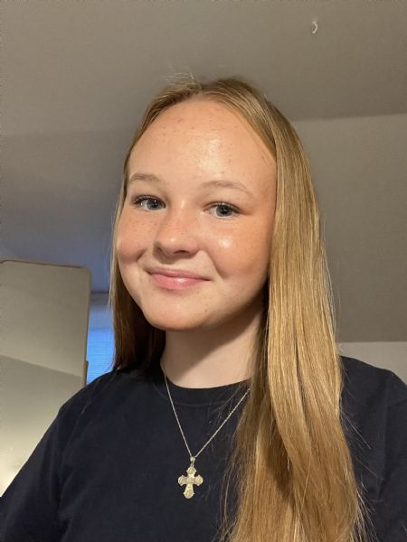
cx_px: 204
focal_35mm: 30
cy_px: 271
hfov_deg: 46.8
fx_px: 470
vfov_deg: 60.0
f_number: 2.2
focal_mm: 2.71
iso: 400
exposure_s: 1/50
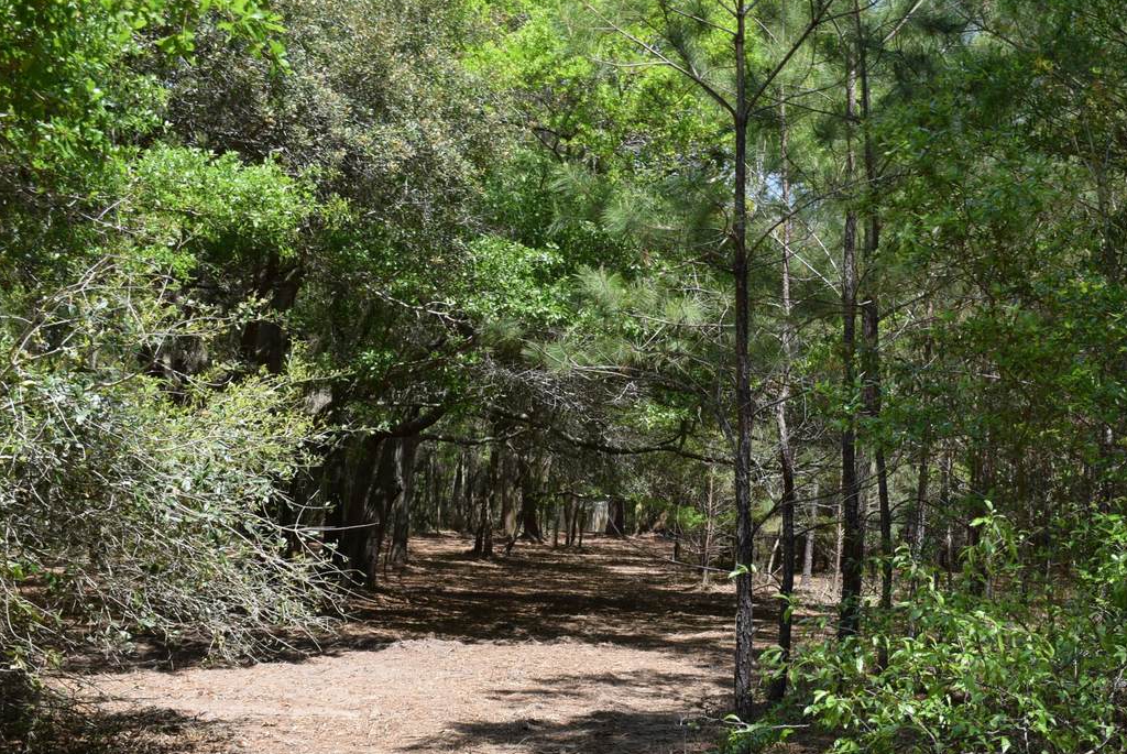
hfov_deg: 38.9
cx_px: 683
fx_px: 1586
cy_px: 454
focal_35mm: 51
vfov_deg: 26.7
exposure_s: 1/250
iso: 220
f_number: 8
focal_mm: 27
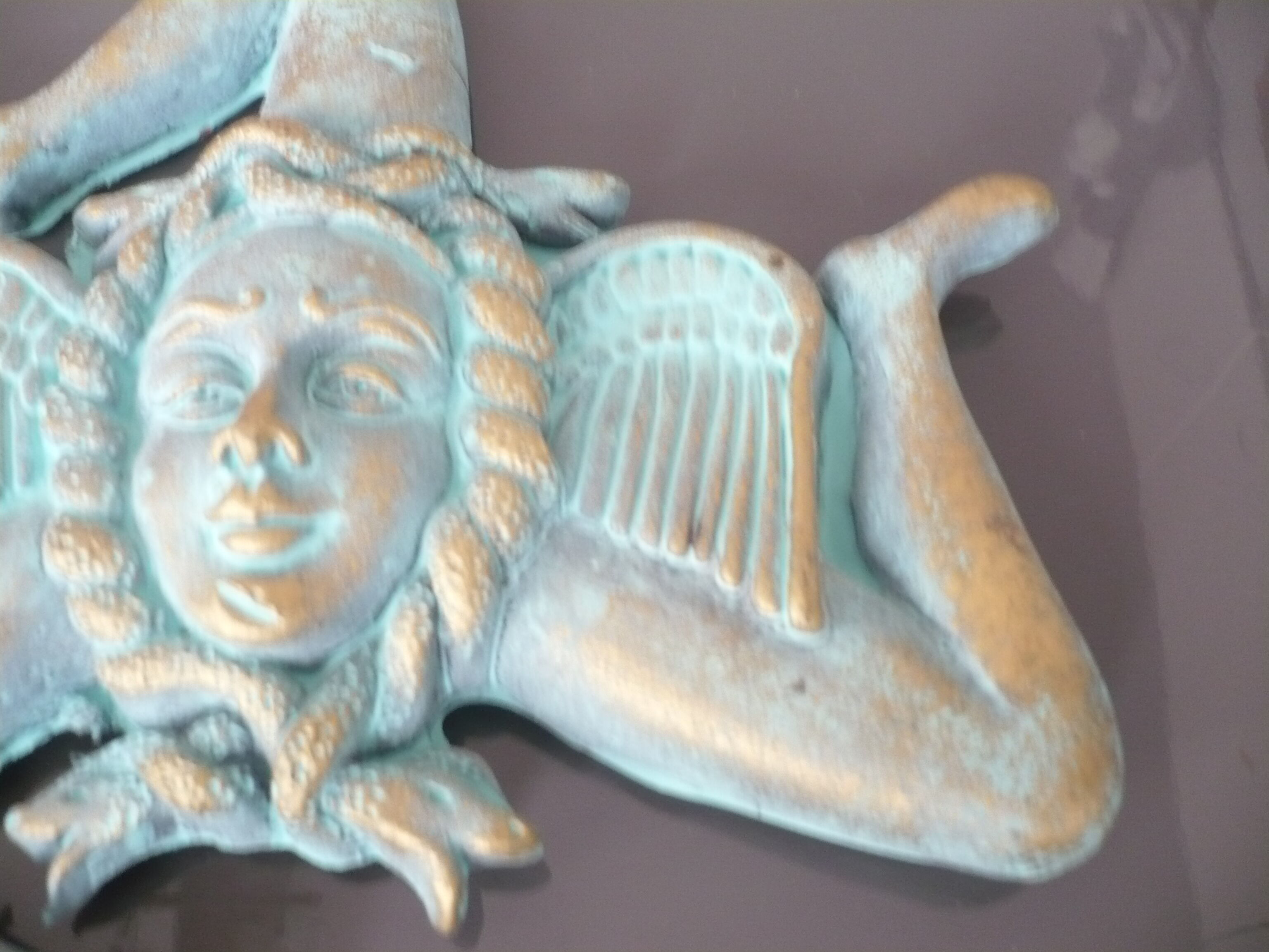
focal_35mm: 35
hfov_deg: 52.6
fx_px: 1283
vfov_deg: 40.7
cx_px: 634
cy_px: 476
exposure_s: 1/8
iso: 250
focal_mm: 5.8
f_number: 2.8
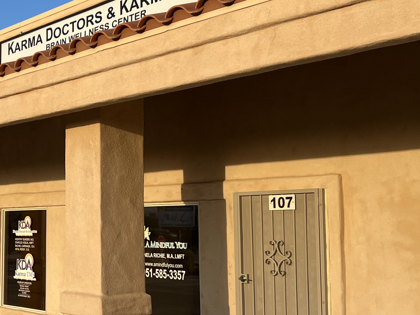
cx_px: 36
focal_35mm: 61
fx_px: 740
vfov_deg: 24.0
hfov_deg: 30.2
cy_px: 156
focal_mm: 5.7
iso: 50
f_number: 1.5
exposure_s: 1/1838
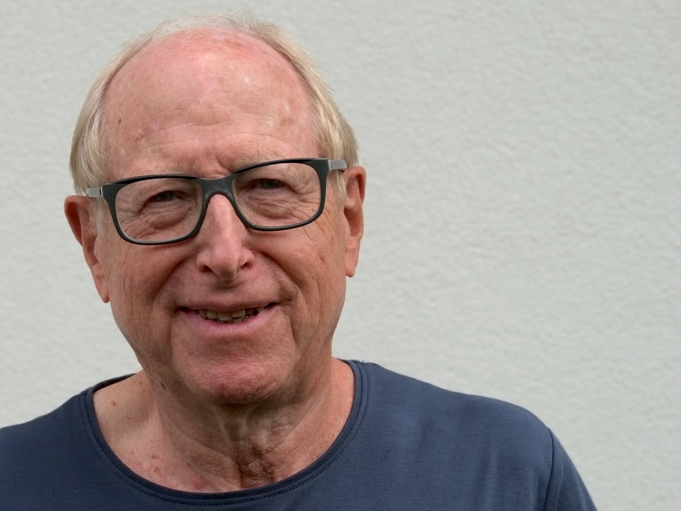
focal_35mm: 200
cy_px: 286
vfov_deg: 7.4
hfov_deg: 9.9
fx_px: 3934
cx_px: 234
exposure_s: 1/400
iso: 200
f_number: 6.4
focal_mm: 99.8
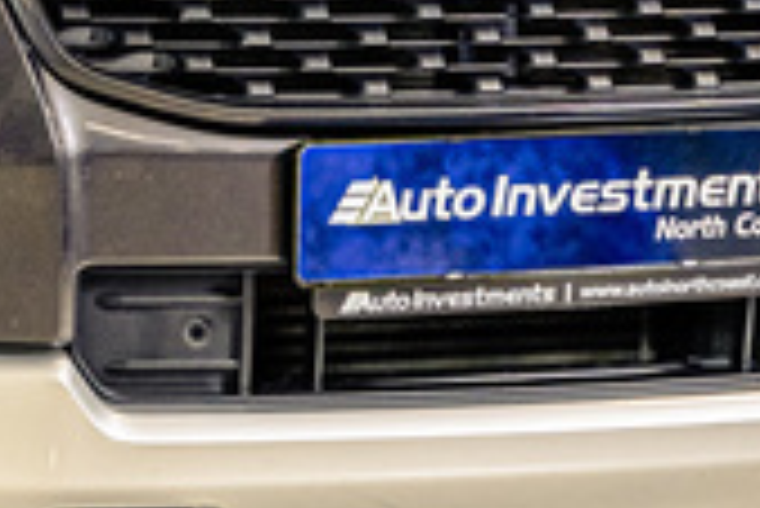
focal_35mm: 333
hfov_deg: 6.1
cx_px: -376
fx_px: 7036
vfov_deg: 4.1
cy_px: -436
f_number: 5
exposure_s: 1/125
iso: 800
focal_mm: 55
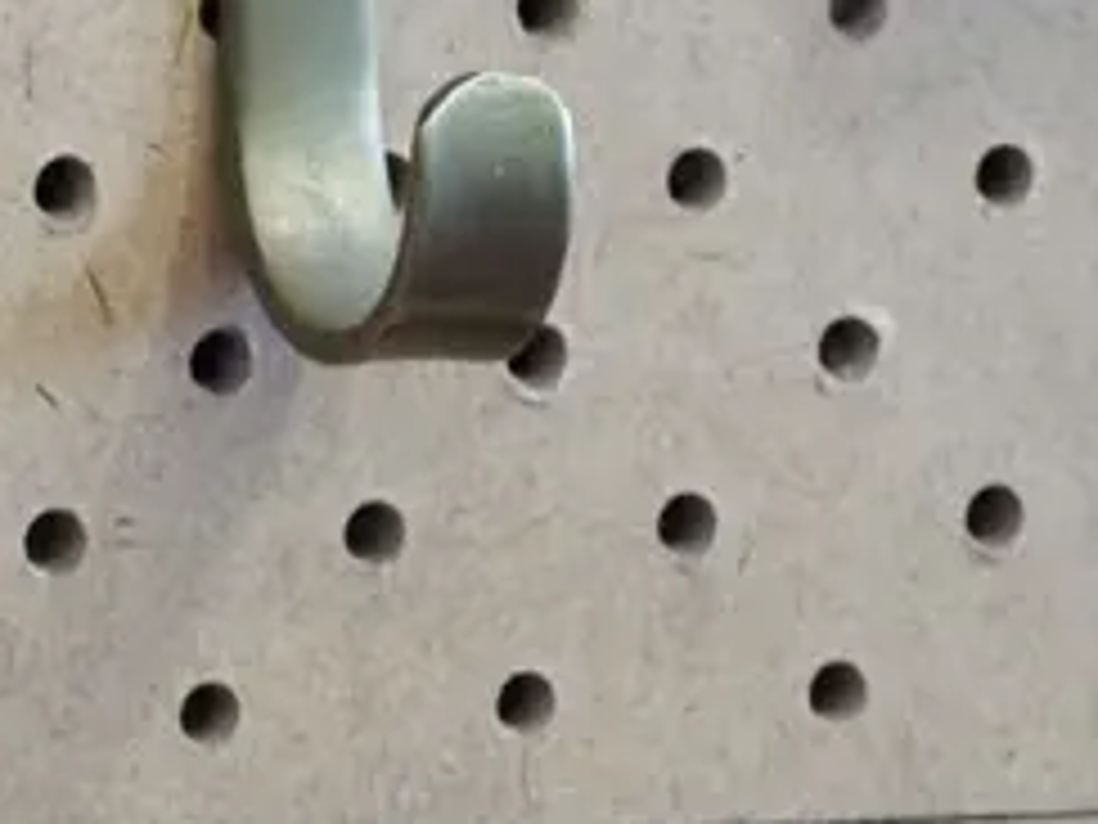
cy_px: -666
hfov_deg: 7.6
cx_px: -1026
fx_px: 7993
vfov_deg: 5.8
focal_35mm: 252
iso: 2500
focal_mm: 30
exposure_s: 1/80
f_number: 5.6
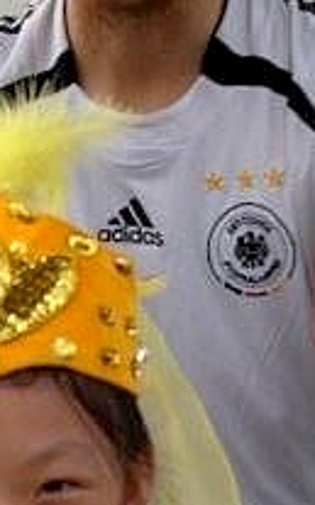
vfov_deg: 10.4
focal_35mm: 201
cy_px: 483
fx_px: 2767
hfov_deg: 6.5
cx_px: -1
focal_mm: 34
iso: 400
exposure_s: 1/350
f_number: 9.5
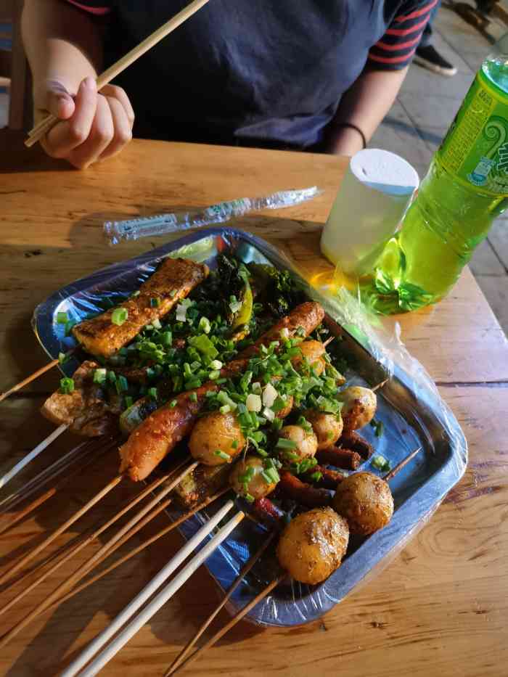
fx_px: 528
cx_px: 254
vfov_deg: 65.3
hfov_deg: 51.4
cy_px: 338
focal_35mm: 27
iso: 800
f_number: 1.6
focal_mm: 5.56
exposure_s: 1/20
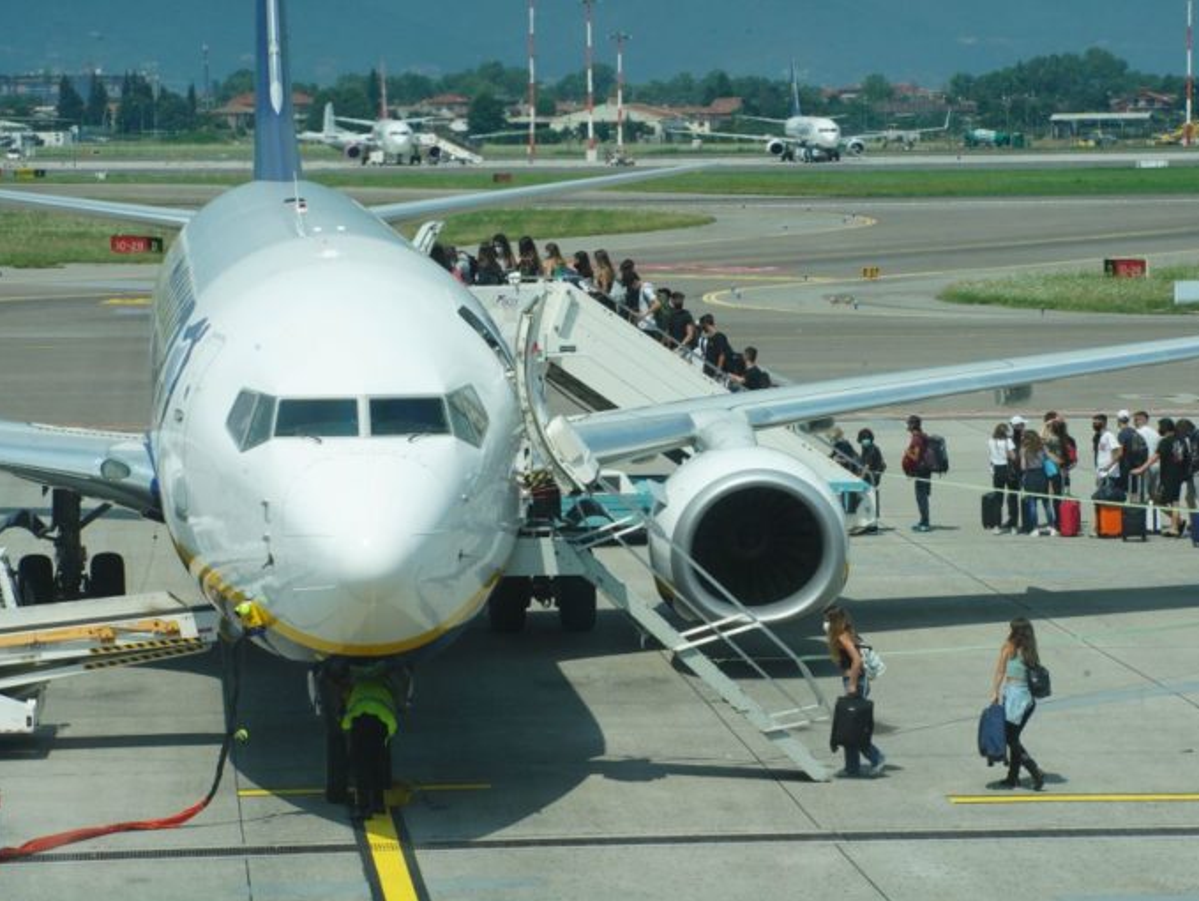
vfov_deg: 9.9
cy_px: 450
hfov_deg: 13.1
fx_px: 5221
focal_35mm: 151
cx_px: 646
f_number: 20
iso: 1600
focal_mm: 138.6
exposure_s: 1/800
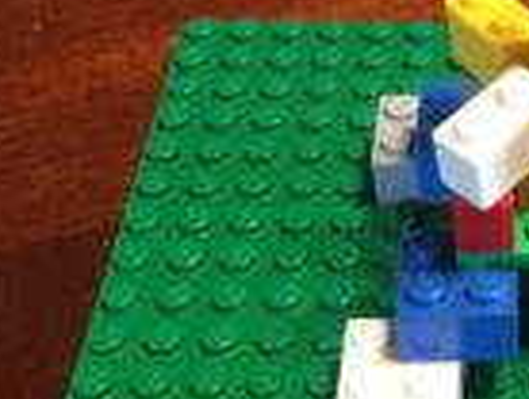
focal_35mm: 84
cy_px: 207
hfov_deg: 21.7
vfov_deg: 17.6
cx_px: 613
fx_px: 1286
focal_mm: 4.15
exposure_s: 1/17
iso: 320
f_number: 2.2
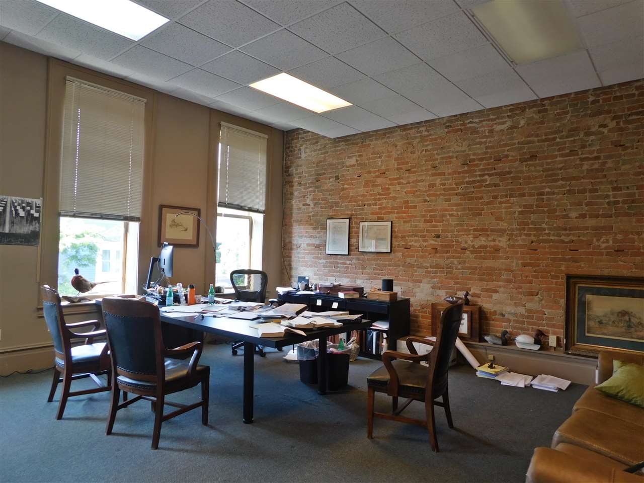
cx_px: 322
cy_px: 242
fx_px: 428
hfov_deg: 73.9
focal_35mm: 23
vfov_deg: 58.9
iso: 200
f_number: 3
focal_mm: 4
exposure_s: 1/30
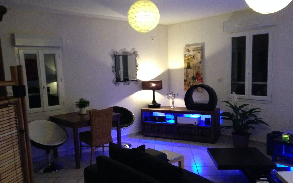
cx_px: 146
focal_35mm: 36
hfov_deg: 54.0
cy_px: 101
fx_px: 287
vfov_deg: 35.3
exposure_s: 1/15
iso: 800
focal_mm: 4.12
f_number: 2.4
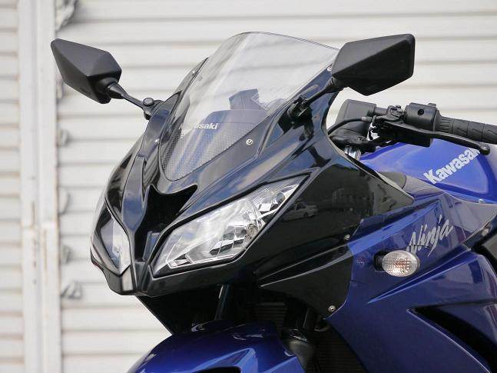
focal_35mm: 260
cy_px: 186
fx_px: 3732
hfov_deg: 7.6
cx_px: 248
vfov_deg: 5.7
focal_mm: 130
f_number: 5.4
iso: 320
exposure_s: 1/250
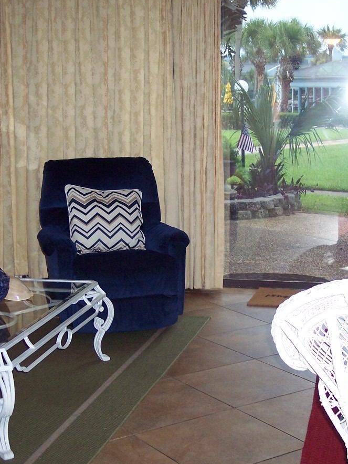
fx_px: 885
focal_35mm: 66
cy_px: 247
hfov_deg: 22.2
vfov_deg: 29.4
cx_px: 225
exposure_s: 1/60
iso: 140
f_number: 2.8
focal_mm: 8
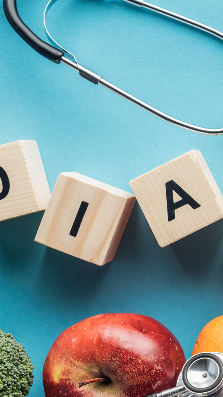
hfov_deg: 10.6
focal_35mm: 112
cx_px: 289
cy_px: 173
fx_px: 1178
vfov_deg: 19.1
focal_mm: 50
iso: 125
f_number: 9
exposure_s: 1/160
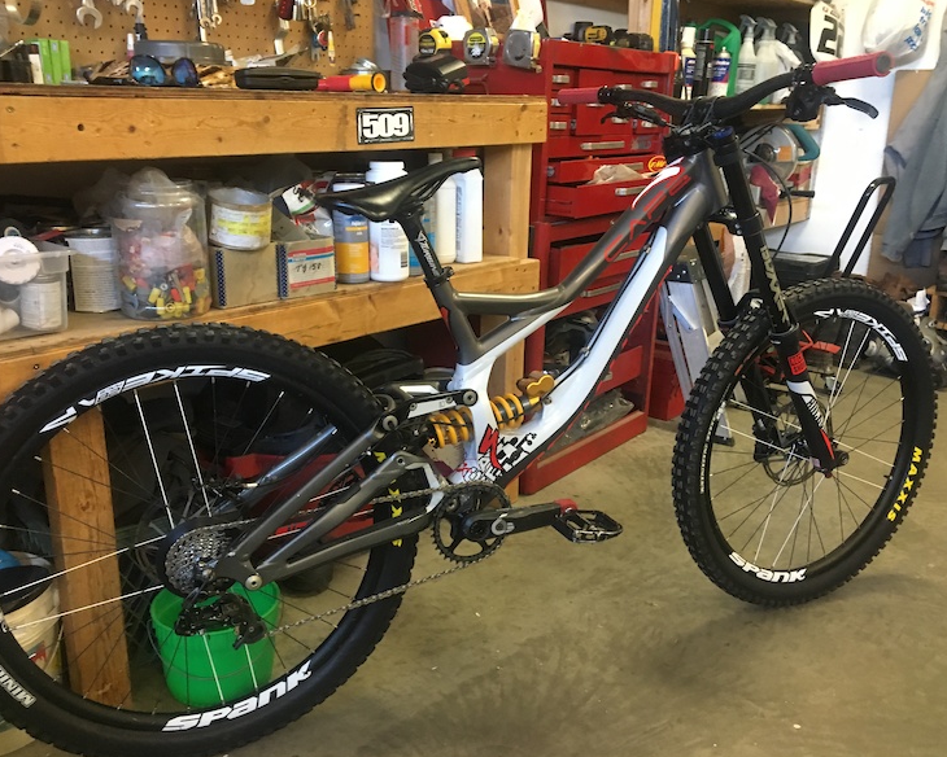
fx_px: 869
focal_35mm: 31
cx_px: 483
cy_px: 382
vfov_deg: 47.1
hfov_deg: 57.2
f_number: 2.2
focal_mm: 4.15
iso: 200
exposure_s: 1/24
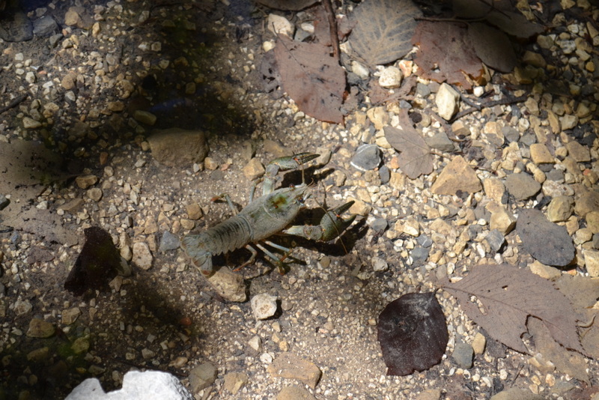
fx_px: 1373
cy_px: 200
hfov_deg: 24.6
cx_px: 300
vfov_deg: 16.6
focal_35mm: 82
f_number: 5.6
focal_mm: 55
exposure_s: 1/200
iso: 200
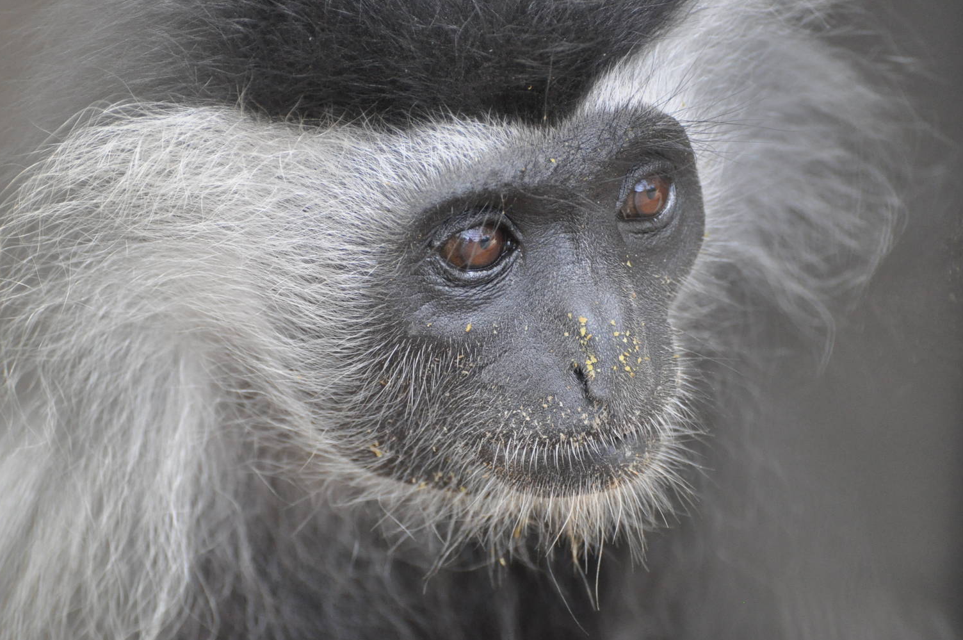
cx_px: 462
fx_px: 9378
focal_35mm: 351
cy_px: 308
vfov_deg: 3.9
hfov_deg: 5.9
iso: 1600
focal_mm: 220
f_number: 5.3
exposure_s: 1/200
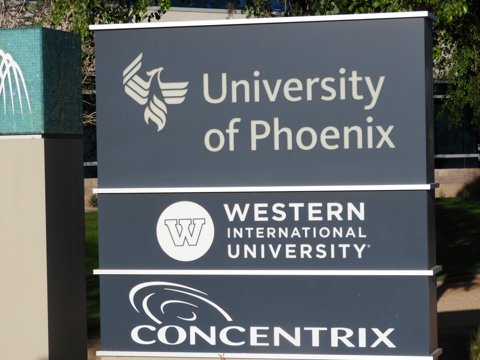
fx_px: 1595
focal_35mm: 115
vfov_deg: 12.9
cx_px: 240
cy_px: 180
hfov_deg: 17.1
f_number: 5
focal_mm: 20.6
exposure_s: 1/1000
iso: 100
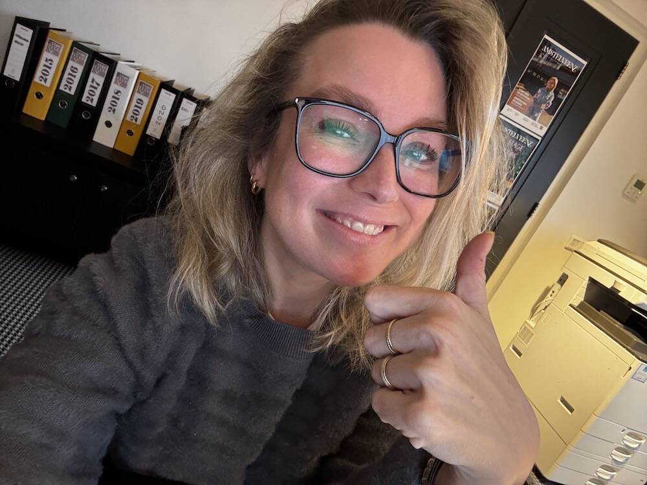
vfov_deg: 58.9
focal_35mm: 23
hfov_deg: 73.9
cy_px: 242
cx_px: 324
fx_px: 430
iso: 400
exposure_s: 1/25
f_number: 1.9
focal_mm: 2.69
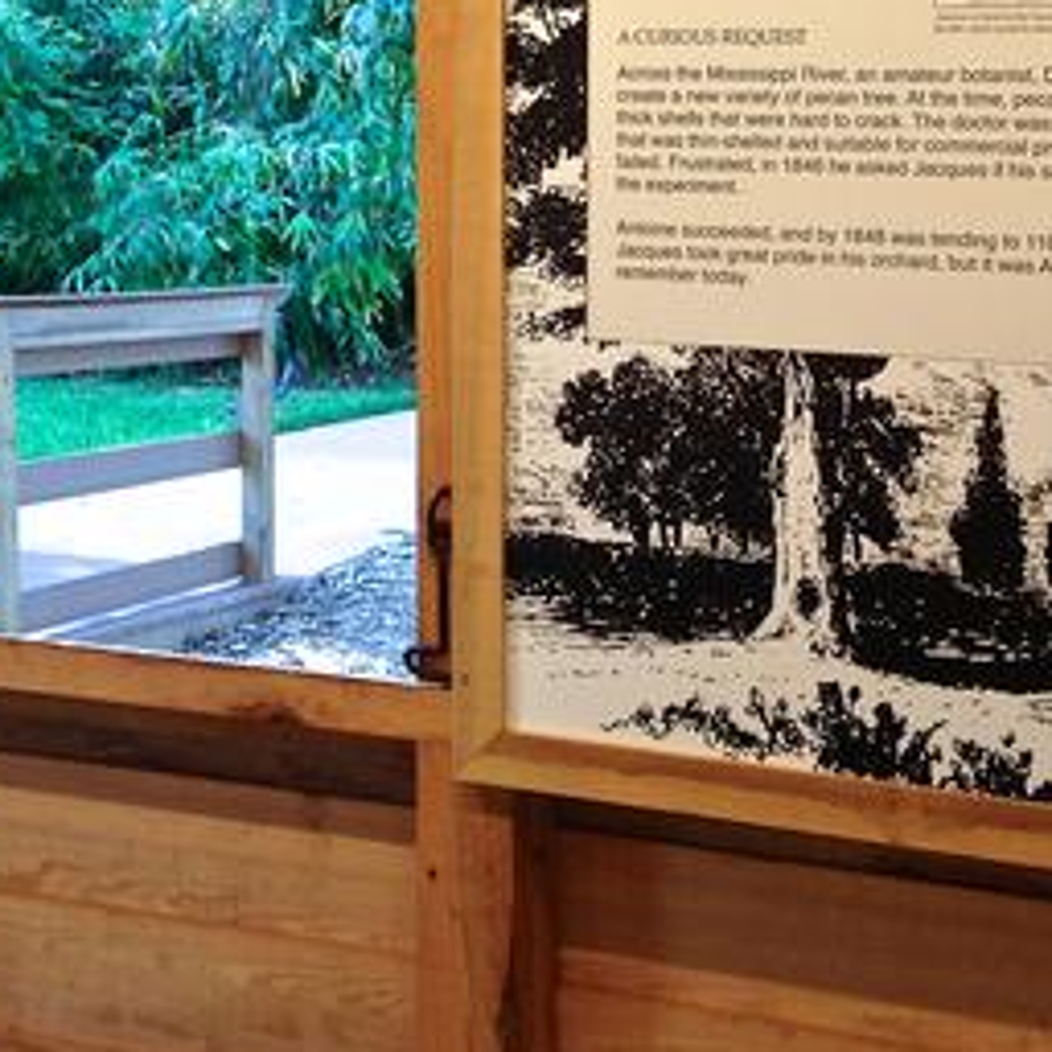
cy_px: 115
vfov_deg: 23.1
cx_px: 403
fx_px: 2510
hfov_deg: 23.6
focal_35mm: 73
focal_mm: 4.12
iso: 50
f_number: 2.4
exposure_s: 1/27
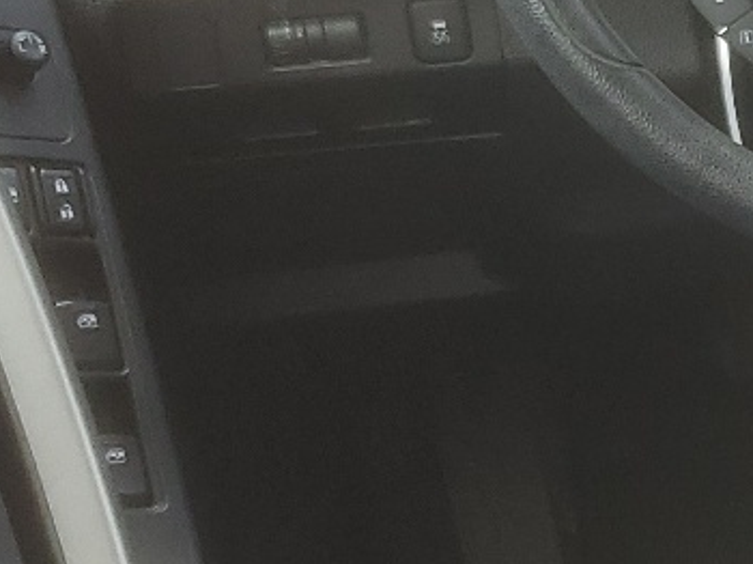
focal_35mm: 119
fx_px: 2587
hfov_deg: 14.0
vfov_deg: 12.4
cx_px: 1502
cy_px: 478
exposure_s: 1/196
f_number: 1.5
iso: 50
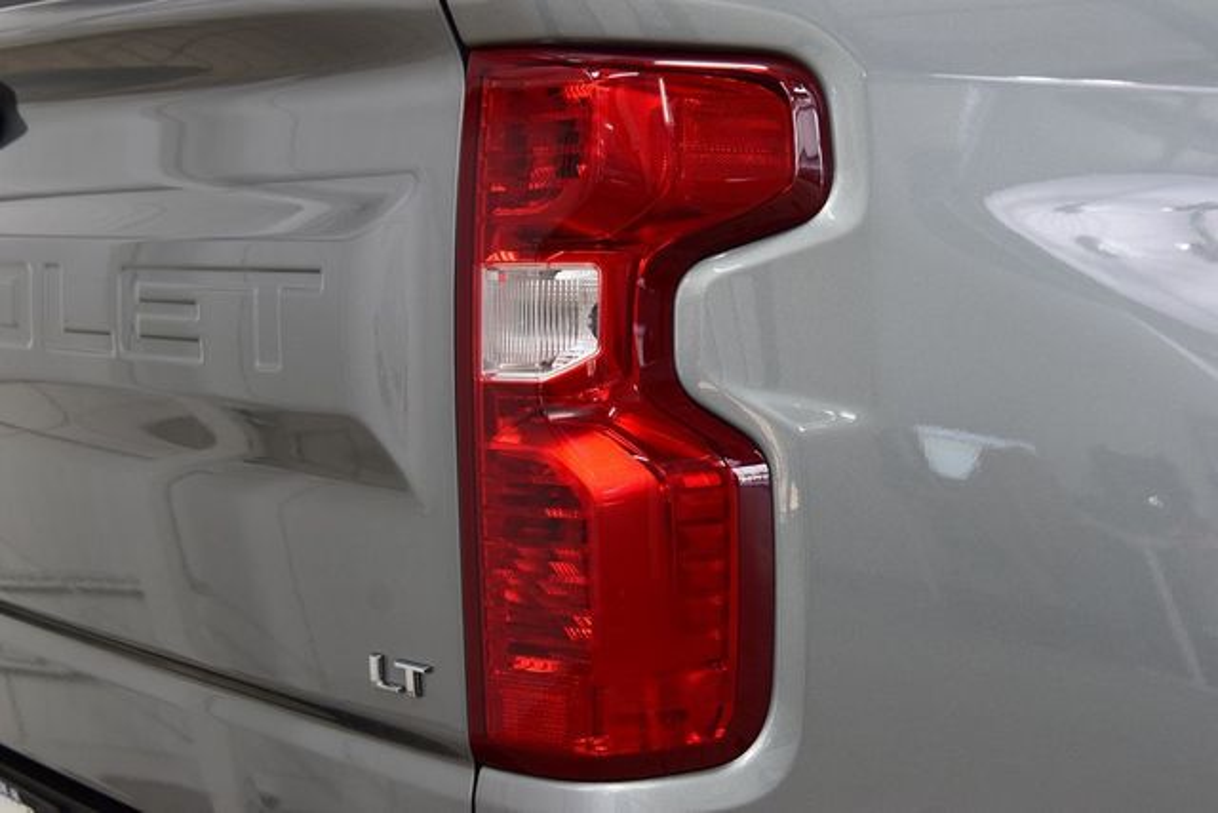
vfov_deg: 20.2
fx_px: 2284
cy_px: 406
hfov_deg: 29.9
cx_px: 609
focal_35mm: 68
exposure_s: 1/15
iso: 640
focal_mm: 45
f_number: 6.3
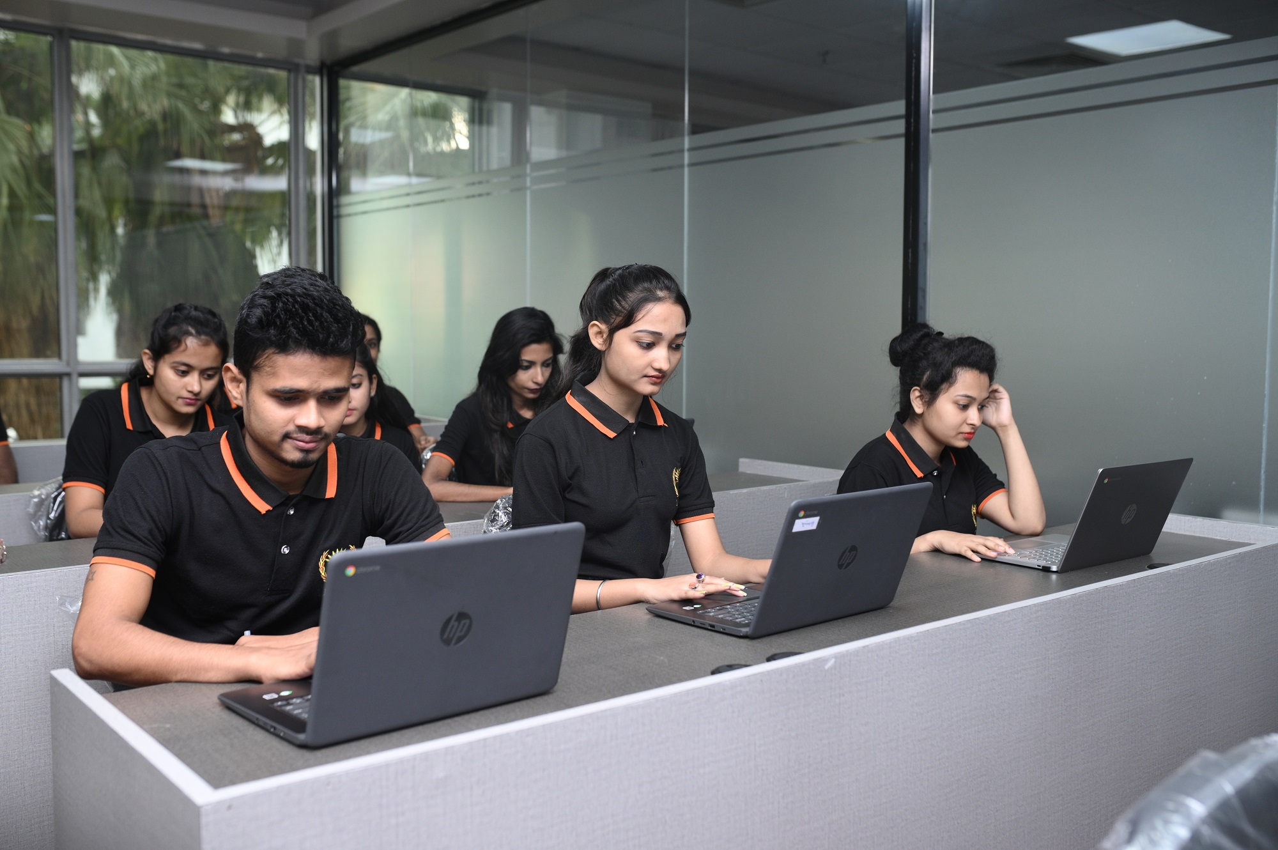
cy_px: 425
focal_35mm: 35
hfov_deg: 54.5
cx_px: 639
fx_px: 1241
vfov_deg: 37.8
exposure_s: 1/160
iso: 1000
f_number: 4
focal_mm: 35
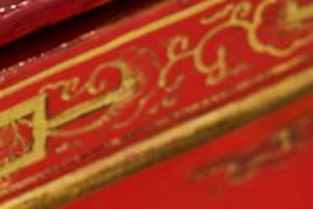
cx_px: -665
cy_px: 189
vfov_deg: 3.0
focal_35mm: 458
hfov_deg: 4.3
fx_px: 3982
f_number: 6.3
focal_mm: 70
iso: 400
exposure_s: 1/50
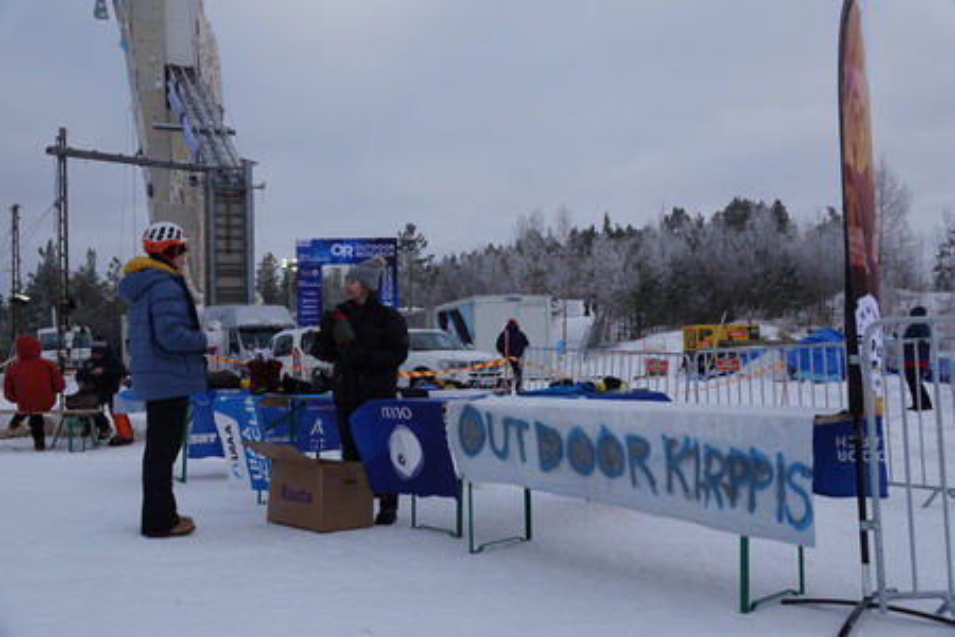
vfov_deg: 40.0
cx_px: 478
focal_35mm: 33
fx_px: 875
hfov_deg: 57.2
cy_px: 318
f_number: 2.8
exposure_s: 1/800
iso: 100
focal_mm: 12.04
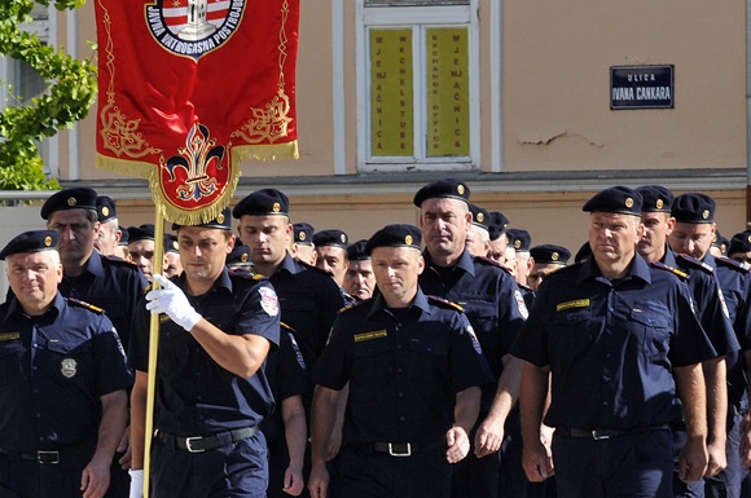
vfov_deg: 3.0
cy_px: 305
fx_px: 9374
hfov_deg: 4.6
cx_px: 438
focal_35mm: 450
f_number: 22
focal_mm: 170
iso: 500
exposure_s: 1/320
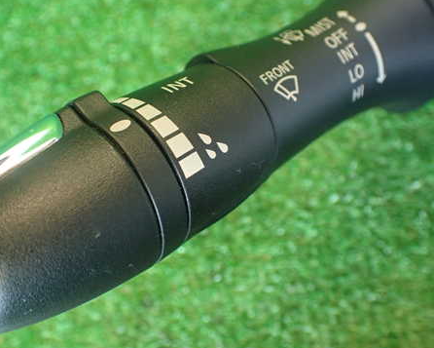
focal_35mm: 42
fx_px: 540
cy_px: 169
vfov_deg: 35.7
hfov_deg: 43.7
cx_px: 181
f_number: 2.4
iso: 320
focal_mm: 5.79
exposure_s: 1/30
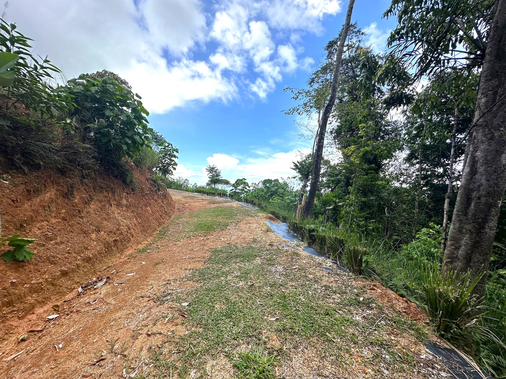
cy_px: 190
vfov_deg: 85.7
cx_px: 253
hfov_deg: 102.1
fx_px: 205
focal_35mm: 14
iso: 50
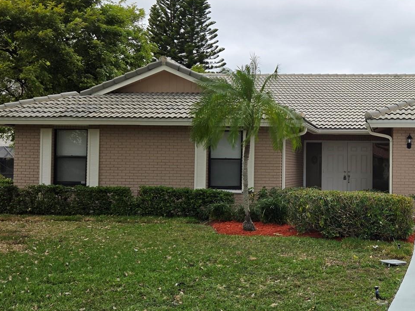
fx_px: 588
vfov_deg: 29.7
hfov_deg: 37.1
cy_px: 166
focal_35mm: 49
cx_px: 349
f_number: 1.8
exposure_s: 1/671
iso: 25
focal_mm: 5.4
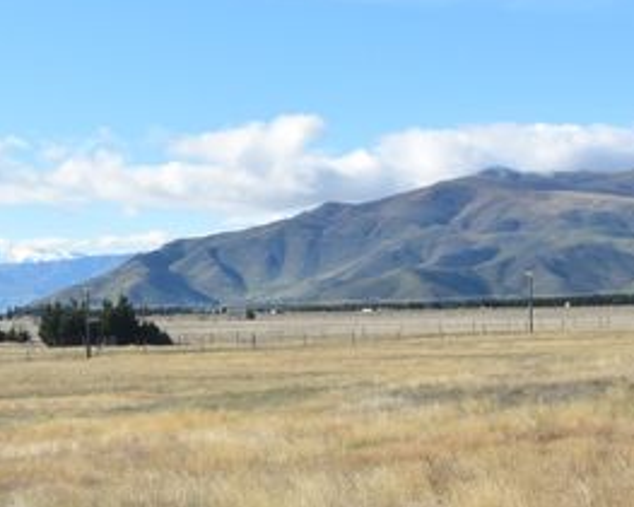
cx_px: -43
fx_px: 1619
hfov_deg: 21.2
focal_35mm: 86
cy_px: 432
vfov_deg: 17.6
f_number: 10
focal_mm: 21
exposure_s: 1/400
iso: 200
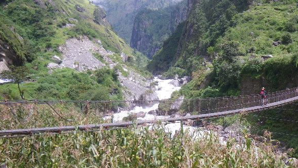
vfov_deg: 28.3
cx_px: 202
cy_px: 97
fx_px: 332
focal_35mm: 42
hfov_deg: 47.5
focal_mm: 5
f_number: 3.5
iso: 50
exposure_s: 1/200
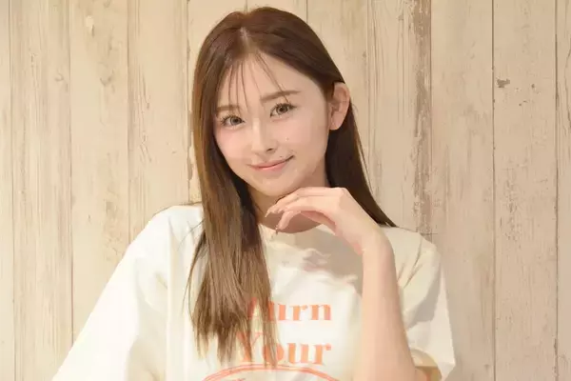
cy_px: 190
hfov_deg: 27.0
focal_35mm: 75
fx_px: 1189
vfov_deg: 18.2
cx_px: 286
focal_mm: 50
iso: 2500
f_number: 4.8
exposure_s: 1/200
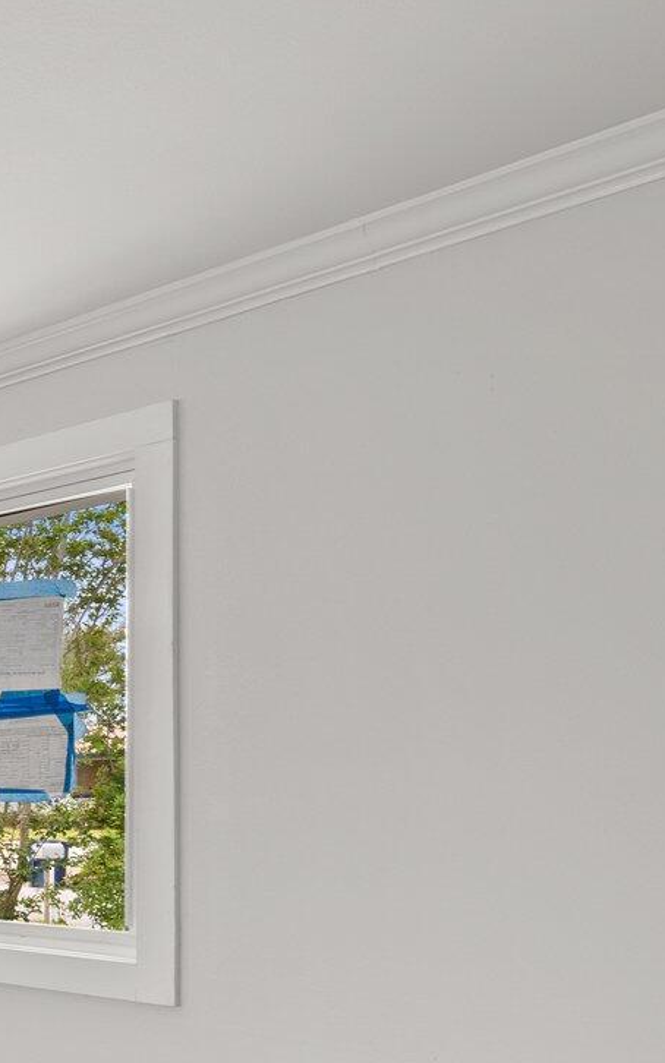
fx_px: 1333
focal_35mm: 46
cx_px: -639
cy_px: 797
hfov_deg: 18.8
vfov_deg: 42.2
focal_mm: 16
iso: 400
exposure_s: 1/2.5
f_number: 8
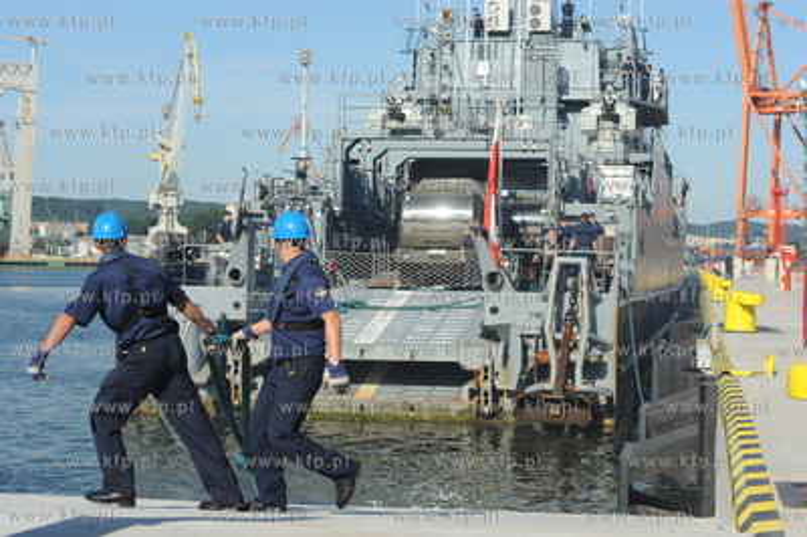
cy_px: 268
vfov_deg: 17.0
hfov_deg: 25.4
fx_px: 1792
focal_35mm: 80
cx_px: 404
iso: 200
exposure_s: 1/500
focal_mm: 80
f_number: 8
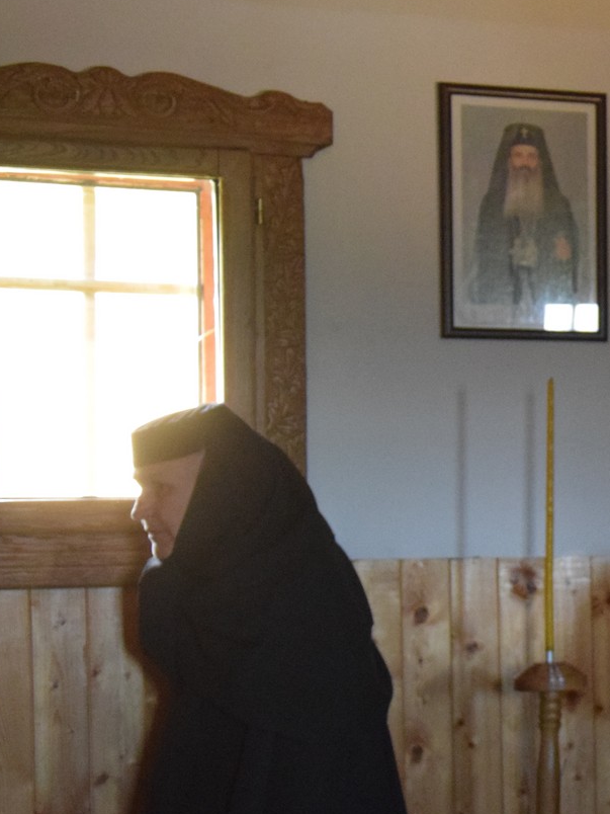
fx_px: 2420
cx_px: 938
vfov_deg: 19.0
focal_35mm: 103
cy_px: 566
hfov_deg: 13.5
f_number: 4.2
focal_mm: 30
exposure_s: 1/60
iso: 3600
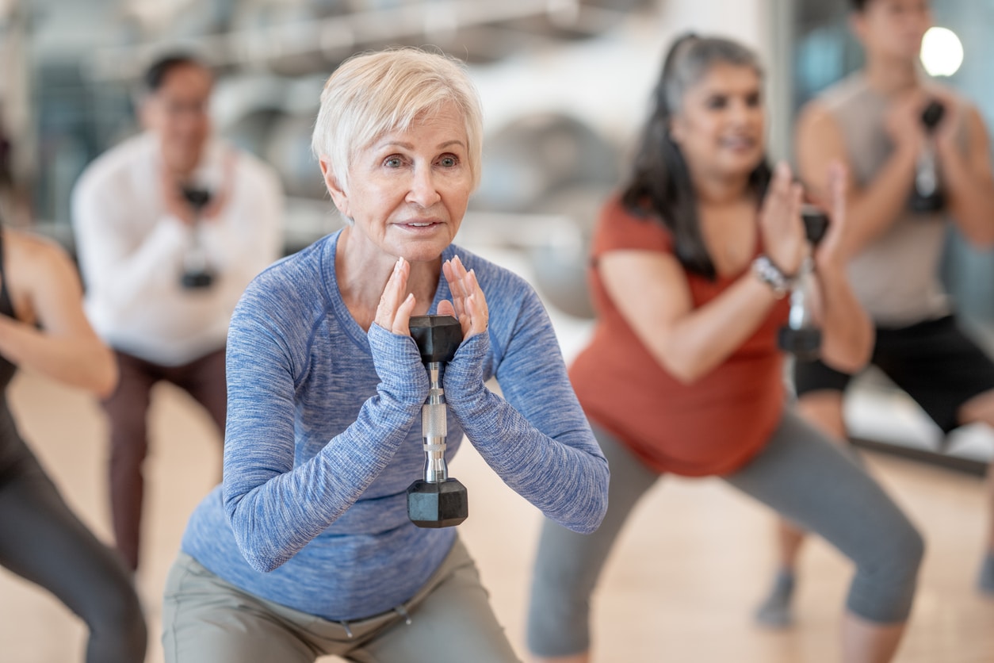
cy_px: 332
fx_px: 2347
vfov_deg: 16.1
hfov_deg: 23.9
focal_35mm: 85
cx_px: 497
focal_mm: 85
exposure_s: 1/160
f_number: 1.6
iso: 160
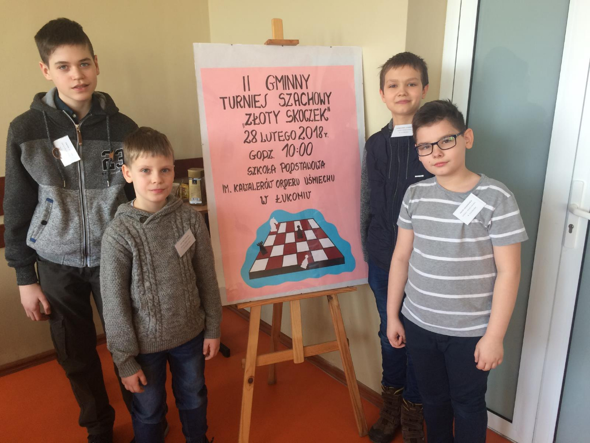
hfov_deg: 61.7
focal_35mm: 29
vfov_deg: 48.2
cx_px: 295
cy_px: 222
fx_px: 494
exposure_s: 1/33
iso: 40
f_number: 2.2
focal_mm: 4.15
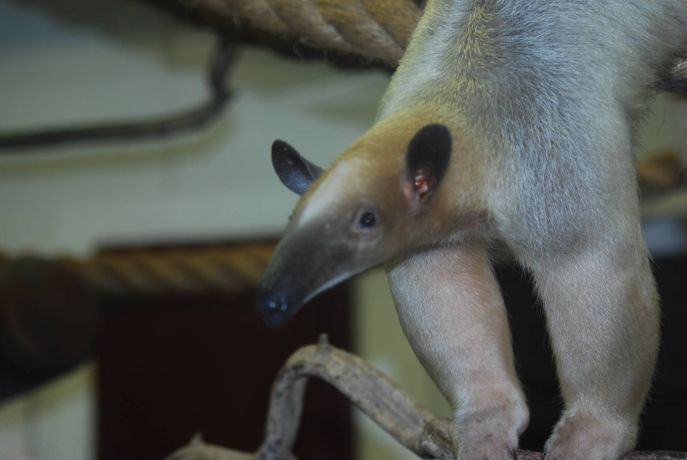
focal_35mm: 105
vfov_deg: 13.1
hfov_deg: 19.4
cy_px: 230
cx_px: 344
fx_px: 2006
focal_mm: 70
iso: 200
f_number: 4
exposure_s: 1/60
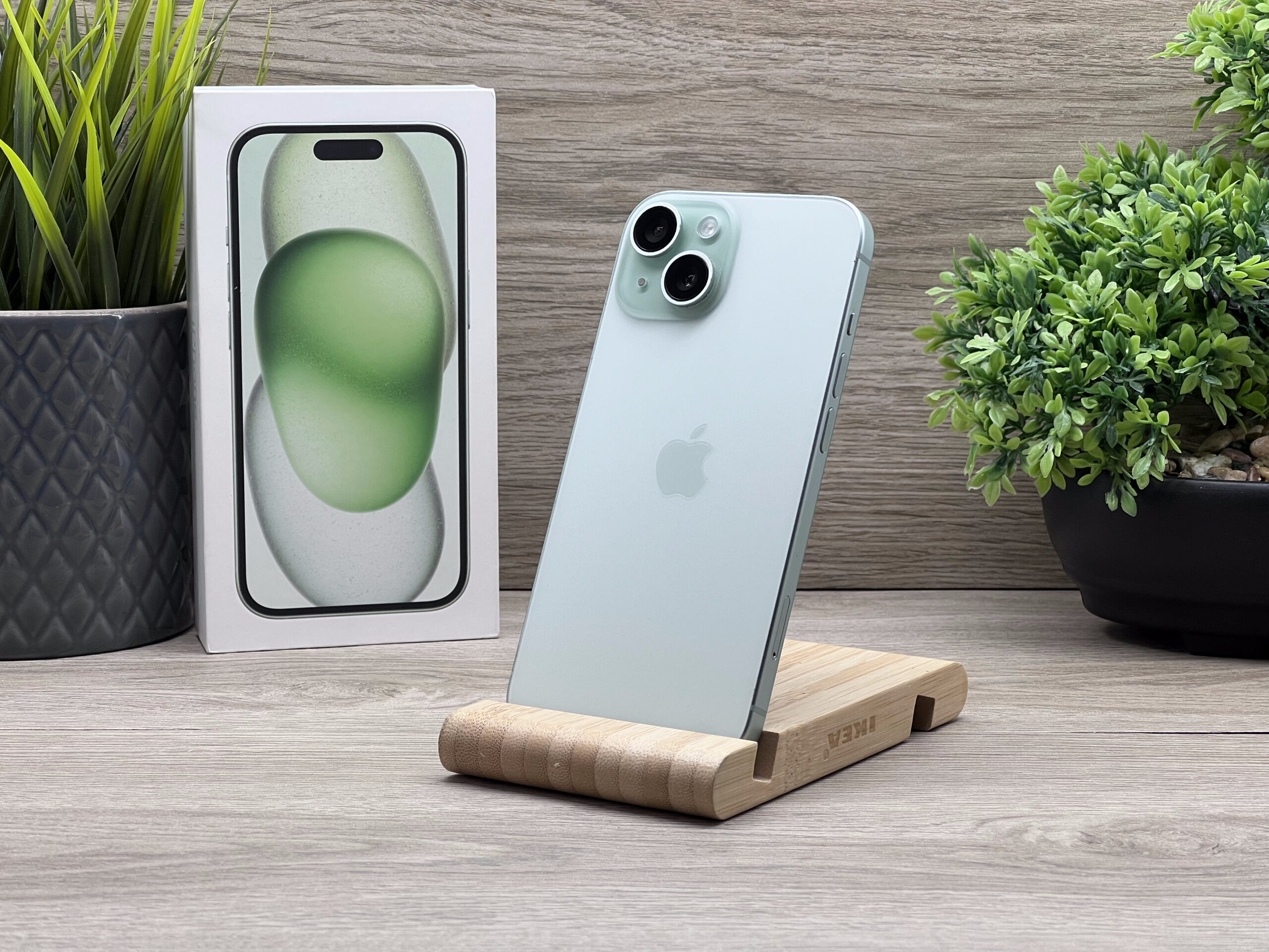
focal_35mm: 77
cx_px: 634
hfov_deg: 25.3
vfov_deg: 19.1
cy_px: 476
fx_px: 2823
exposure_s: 1/100
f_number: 2.8
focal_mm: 9
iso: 50
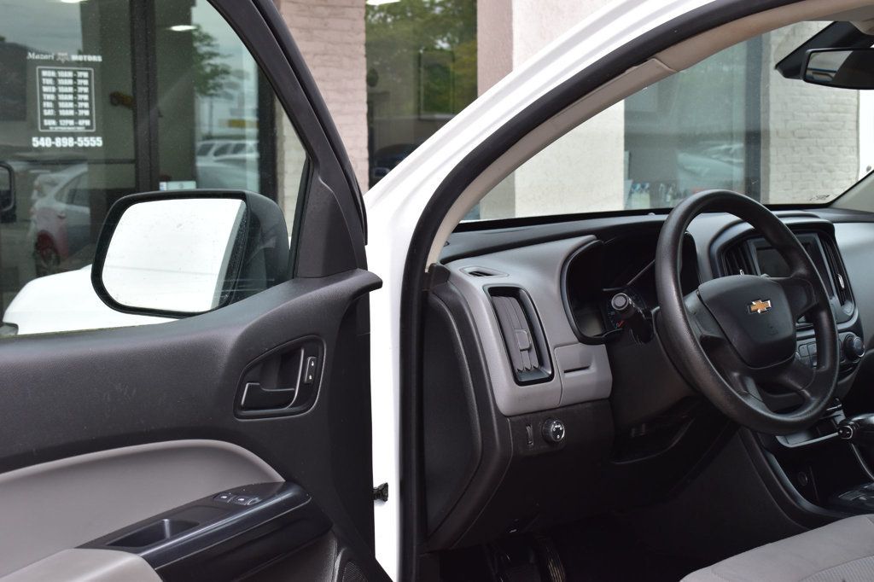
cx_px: 437
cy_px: 291
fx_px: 1383
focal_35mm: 57
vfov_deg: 23.8
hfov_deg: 35.1
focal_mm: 38
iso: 400
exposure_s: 1/200
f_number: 10
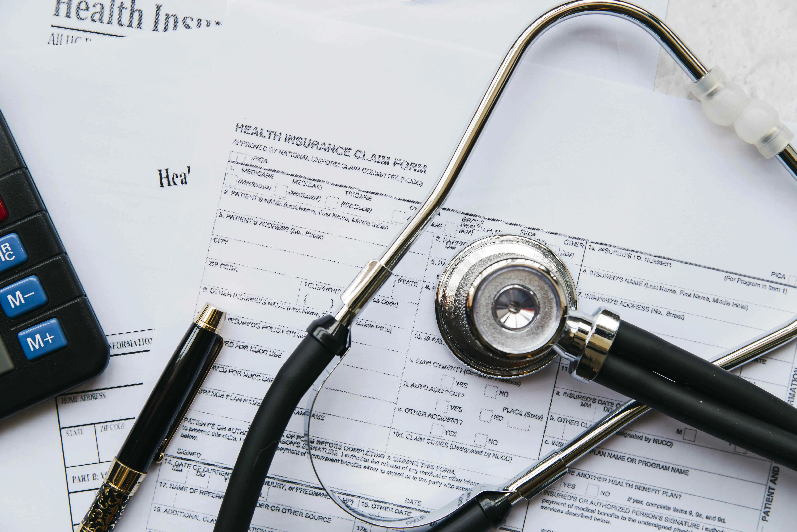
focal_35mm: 75
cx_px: 398
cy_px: 266
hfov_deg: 27.0
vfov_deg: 18.2
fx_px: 1661
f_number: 8
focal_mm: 75
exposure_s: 1/8
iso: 100
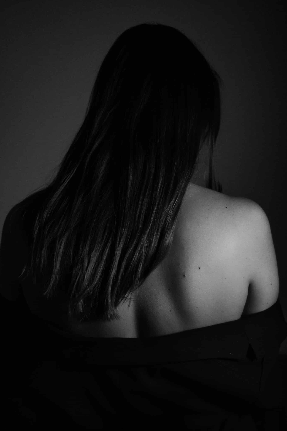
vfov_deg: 35.6
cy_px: 207
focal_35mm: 56
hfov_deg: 24.2
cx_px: 138
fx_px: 669
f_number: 1.6
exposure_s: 1/125
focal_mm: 35
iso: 3200
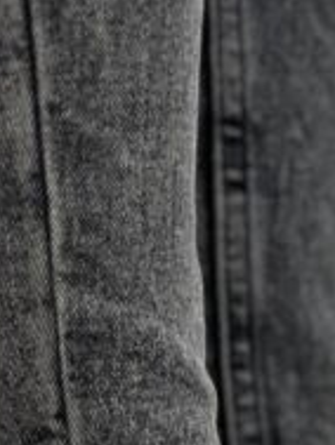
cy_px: 845
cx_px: 309
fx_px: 2616
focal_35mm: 203
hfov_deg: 7.3
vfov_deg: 9.2
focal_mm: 6.86
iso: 125
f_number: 1.78
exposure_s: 1/100
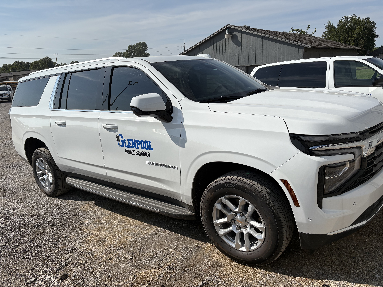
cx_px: 192
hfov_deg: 67.3
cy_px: 144
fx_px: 288
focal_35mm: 26
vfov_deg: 53.1
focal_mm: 5.96
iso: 50
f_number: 1.6
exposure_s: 1/6993
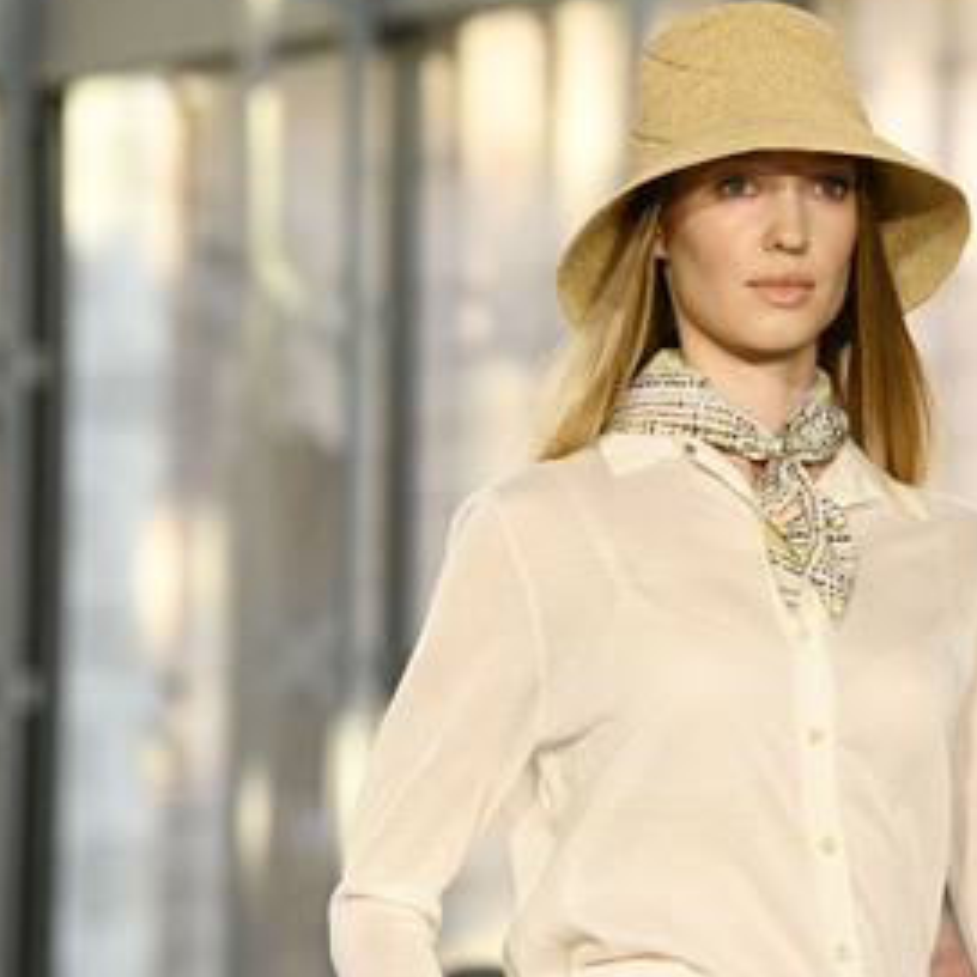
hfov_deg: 6.2
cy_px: 485
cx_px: 677
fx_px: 9005
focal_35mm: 282
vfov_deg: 6.2
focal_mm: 200
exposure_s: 1/640
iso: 5000
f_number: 7.1
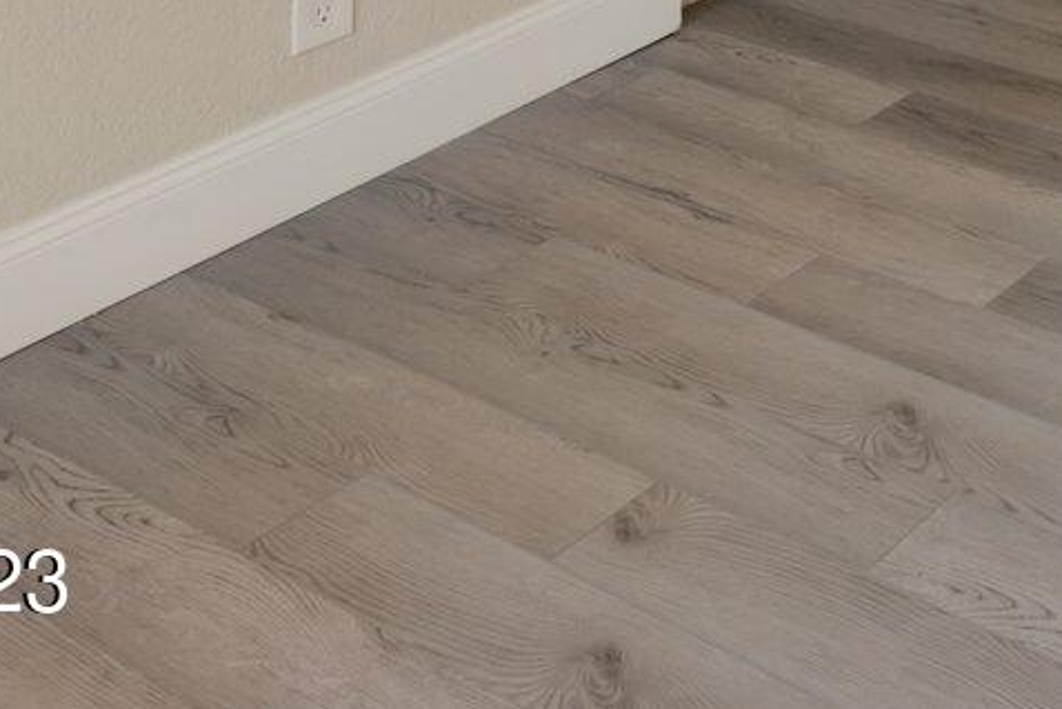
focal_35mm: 60
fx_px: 1770
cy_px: -799
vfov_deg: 16.1
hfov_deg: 27.0
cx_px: 1444
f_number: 8
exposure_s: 1/125
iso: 400
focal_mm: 14
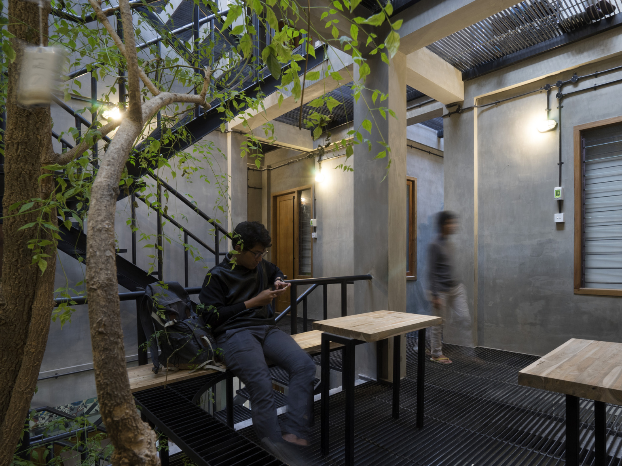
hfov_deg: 79.8
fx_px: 359
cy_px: 266
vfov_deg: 65.7
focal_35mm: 20
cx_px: 399
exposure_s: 1.6
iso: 640
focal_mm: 16
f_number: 13
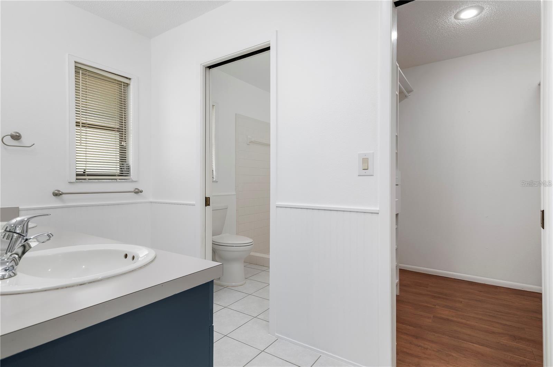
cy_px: 184
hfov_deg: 87.0
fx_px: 292
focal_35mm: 19
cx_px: 276
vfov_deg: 64.4
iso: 500
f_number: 8
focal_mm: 19
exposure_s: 1/15
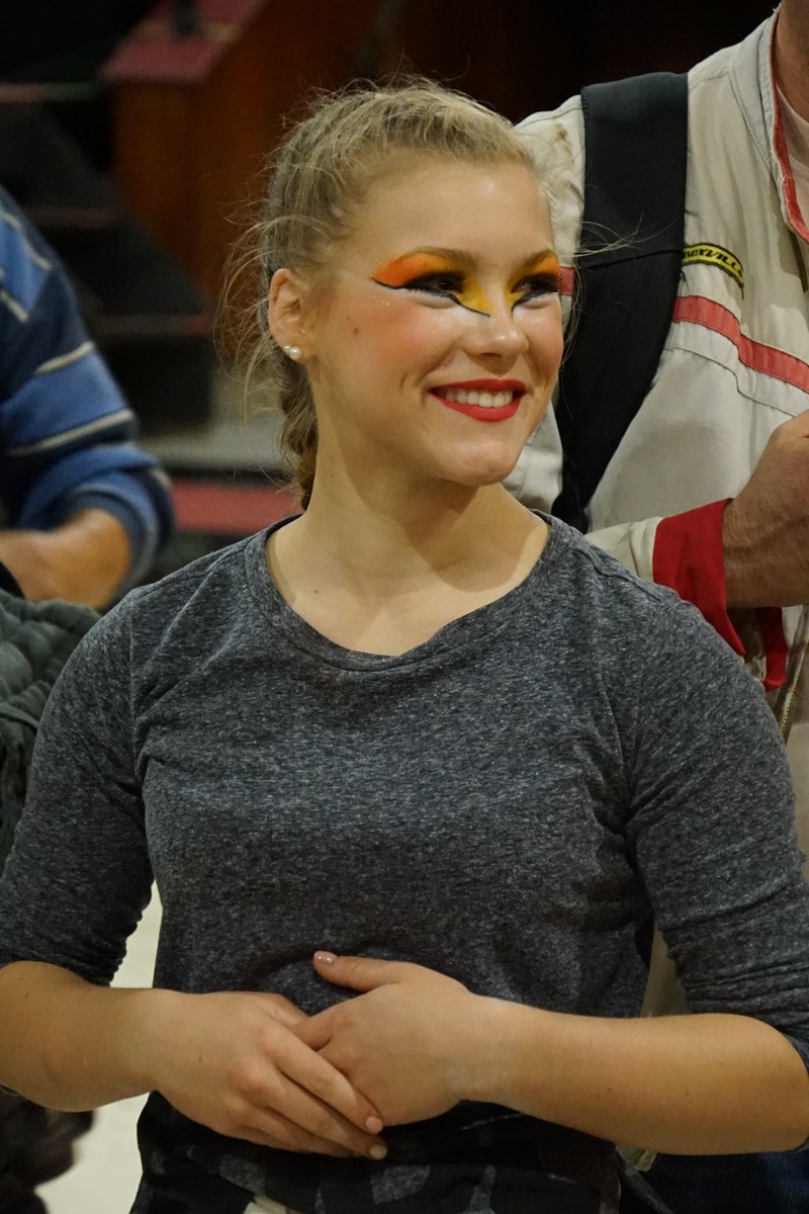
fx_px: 5056
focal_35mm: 150
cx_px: 404
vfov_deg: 13.7
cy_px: 607
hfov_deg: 9.1
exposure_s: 1/40
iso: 6400
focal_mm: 100
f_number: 5.6
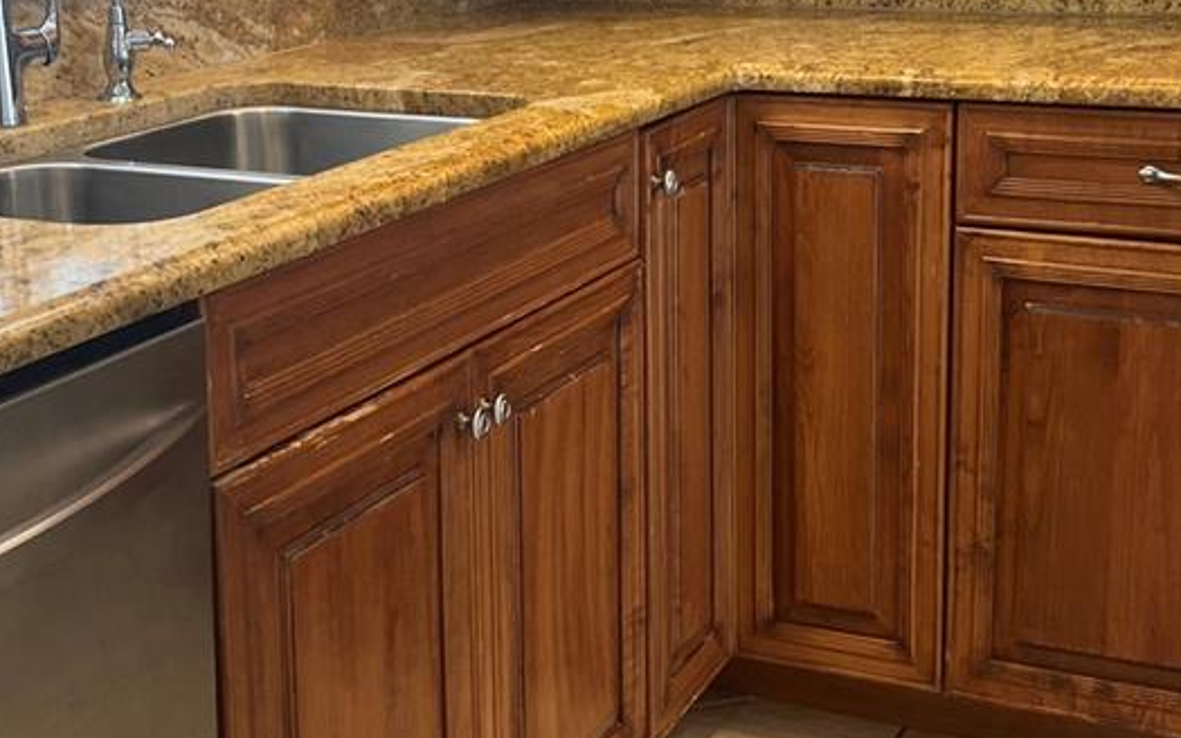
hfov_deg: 32.5
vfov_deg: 20.5
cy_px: 225
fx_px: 2028
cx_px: 601
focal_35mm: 63
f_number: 1.6
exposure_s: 1/60
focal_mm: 5.1
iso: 64
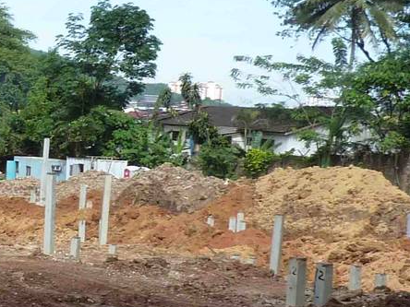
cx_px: -162
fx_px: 1066
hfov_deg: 19.6
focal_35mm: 90
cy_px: 163
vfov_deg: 16.4
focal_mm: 4.1
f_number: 4
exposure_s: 1/320
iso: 125
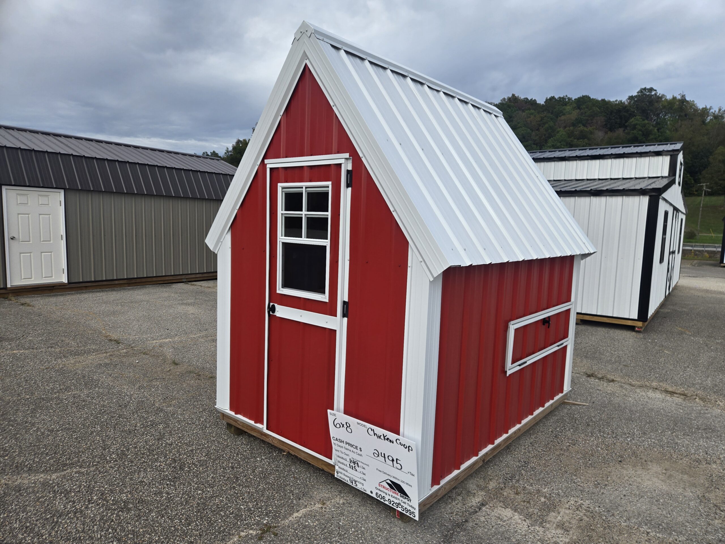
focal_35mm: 23
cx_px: 362
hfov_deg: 73.9
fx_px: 482
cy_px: 272
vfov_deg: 58.9
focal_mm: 5.4
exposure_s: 1/1441
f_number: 1.8
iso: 25
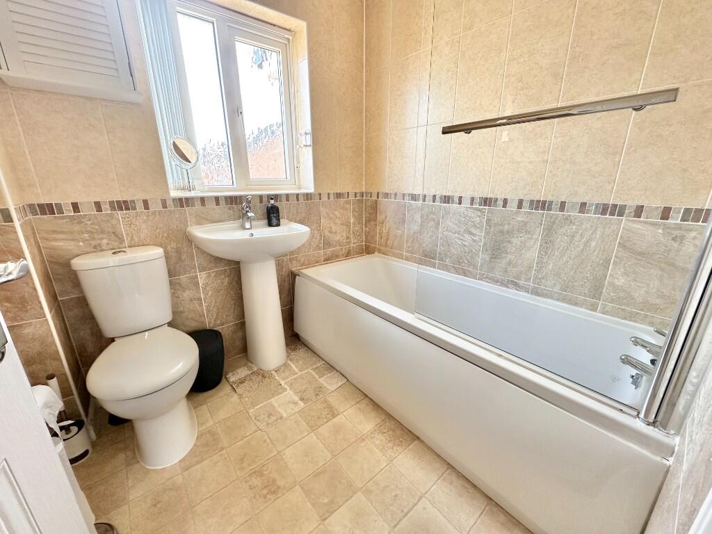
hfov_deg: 102.1
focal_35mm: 14
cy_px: 267
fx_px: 288
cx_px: 356
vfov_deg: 85.7
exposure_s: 1/99
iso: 160
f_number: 2.2
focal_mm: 2.22
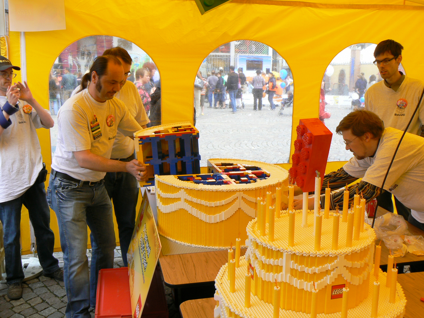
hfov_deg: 51.4
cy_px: 159
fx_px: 441
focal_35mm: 36
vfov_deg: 39.7
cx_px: 212
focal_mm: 6
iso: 80
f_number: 5.6
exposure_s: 1/125
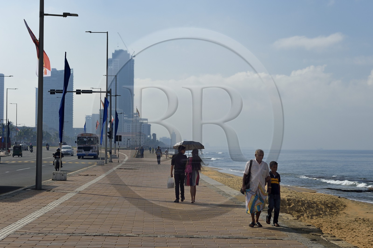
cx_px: 186
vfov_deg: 19.4
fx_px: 725
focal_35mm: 70
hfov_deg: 28.8
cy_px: 124
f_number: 14
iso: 200
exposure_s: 1/320
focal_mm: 70
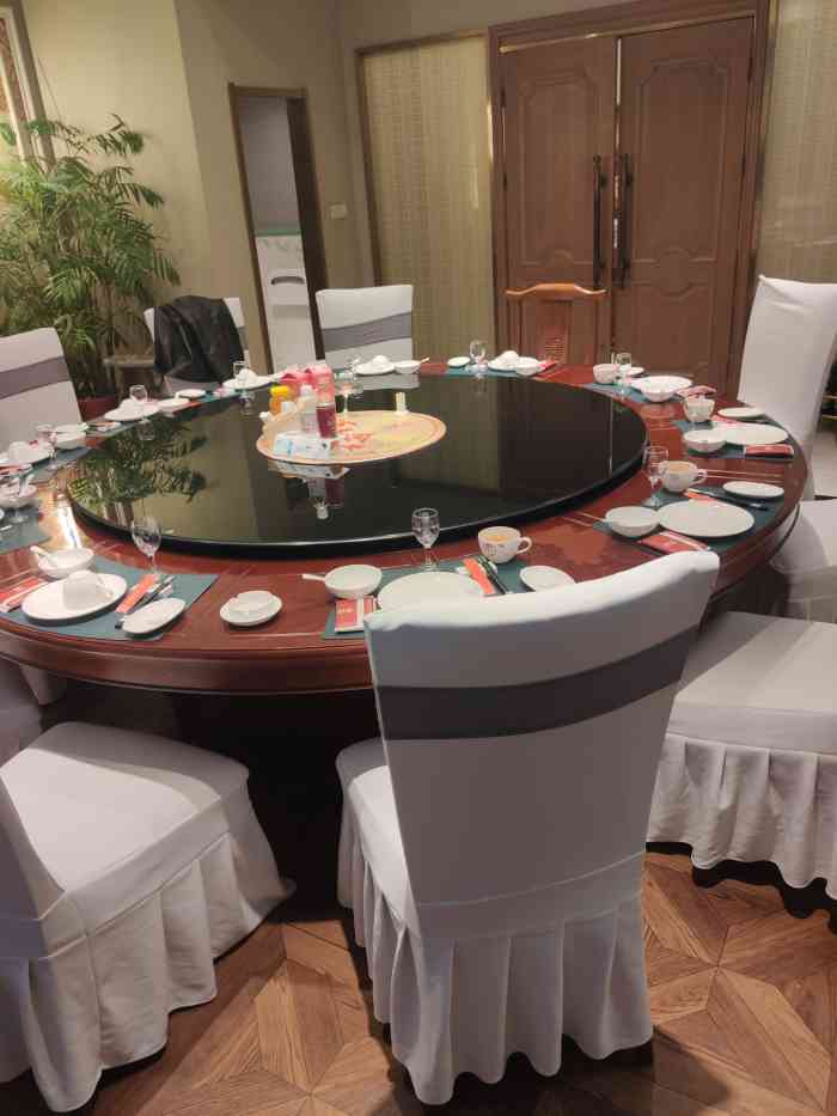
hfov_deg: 53.1
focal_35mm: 26
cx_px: 418
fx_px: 838
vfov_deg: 67.3
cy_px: 558
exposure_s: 1/50
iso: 245
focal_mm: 4.75
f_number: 1.75
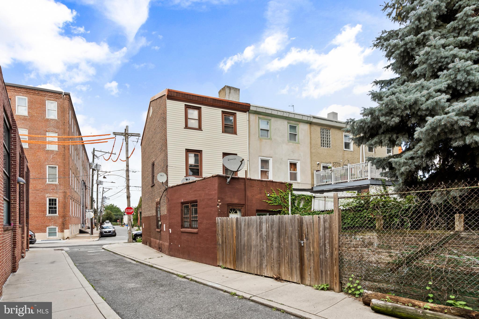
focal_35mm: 16
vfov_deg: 73.7
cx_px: 240
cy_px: 160
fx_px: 213
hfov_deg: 96.7
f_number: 9
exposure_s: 1/40
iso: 250
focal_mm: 16
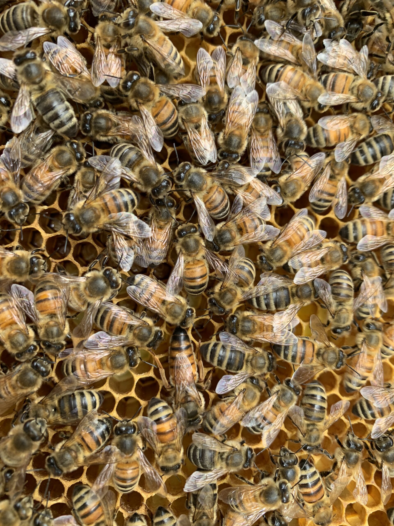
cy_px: 263
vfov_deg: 67.3
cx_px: 197
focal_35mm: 26
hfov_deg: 53.1
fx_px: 395
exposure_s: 1/121
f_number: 1.8
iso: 40
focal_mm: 4.25
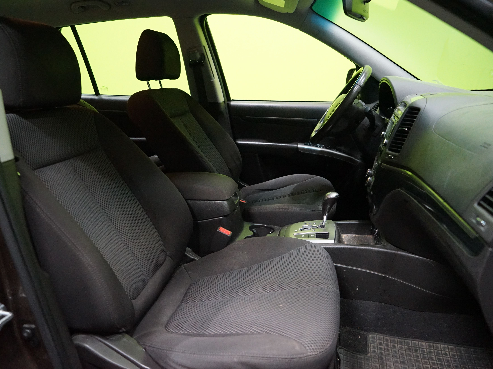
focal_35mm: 26
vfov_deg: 53.1
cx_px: 233
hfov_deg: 67.3
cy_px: 185
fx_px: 370
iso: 6400
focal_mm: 24
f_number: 4
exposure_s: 1/160
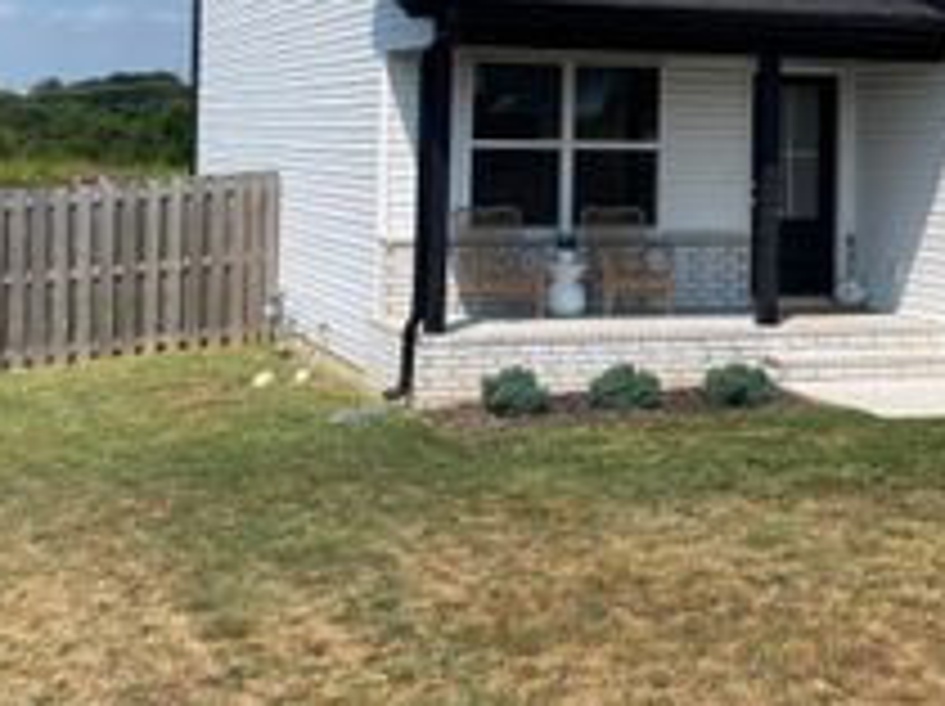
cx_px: 576
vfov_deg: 23.2
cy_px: 119
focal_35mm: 62
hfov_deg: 31.1
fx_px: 1691
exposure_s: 1/4808
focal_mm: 4.25
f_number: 1.8
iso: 32
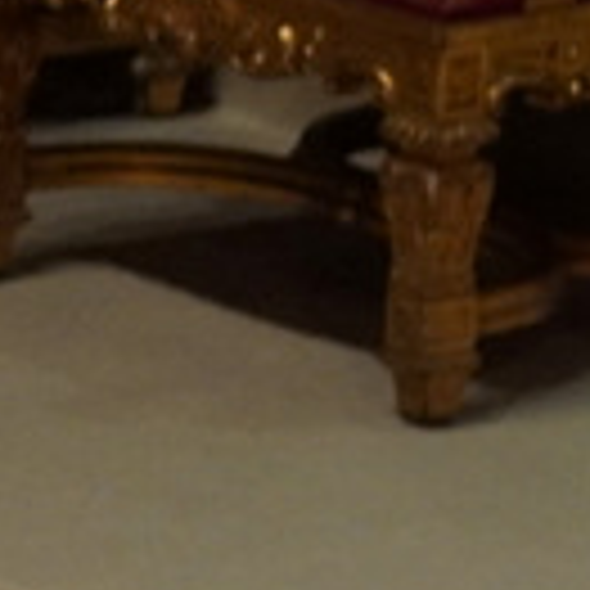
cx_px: -1374
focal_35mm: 1171
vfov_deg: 1.5
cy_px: 1698
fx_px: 22581
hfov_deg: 1.5
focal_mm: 100
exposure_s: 1/160
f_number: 5.6
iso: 1600
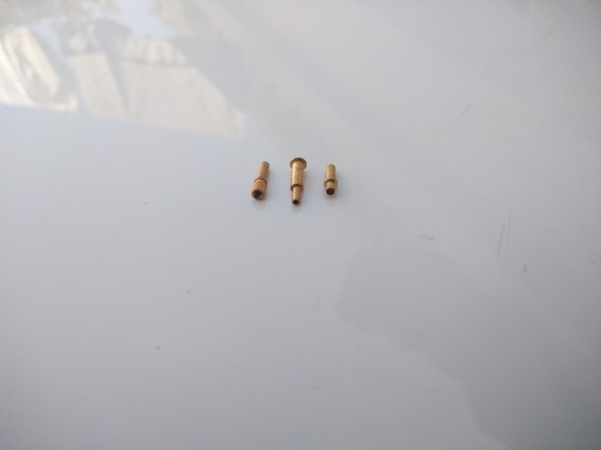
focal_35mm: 21
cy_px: 225
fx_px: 365
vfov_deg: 63.4
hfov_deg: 79.0
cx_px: 300
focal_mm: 3.57
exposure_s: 1/377
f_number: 2
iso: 100
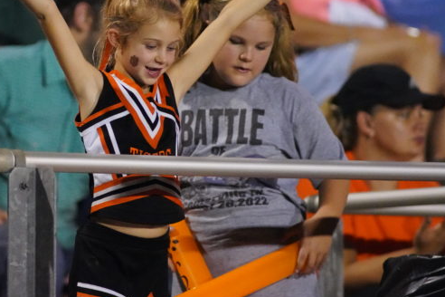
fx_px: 7725
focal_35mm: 625
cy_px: 60
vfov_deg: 2.2
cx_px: 135
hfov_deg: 3.3
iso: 12800
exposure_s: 1/800
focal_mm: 300
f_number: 2.8
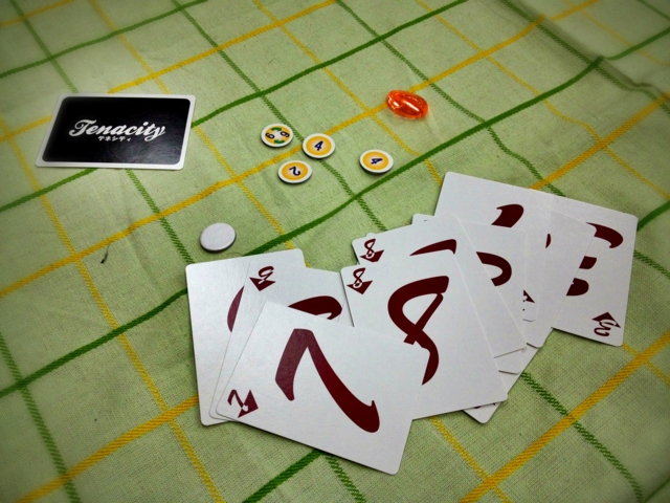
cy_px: 252
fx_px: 677
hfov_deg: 52.6
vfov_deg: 40.7
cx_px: 335
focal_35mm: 35
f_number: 2.4
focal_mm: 4.28
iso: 80
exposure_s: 1/100
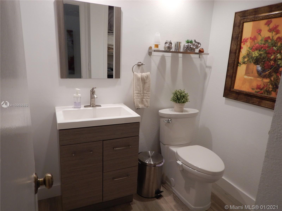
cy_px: 106
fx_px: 196
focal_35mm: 24
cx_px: 141
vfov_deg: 56.8
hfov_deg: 71.6
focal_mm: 4.3
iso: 140
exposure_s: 1/30
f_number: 2.8
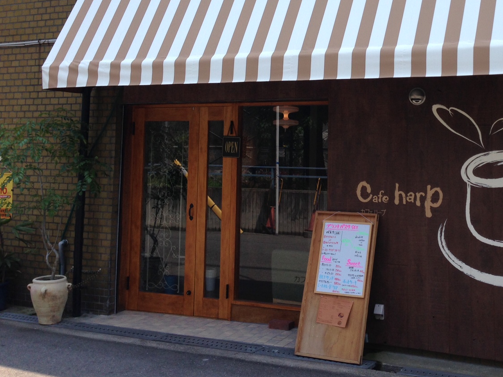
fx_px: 698
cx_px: 365
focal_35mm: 48
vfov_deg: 30.0
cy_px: 116
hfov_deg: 38.8
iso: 50
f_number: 2.4
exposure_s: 1/695
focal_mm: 4.13
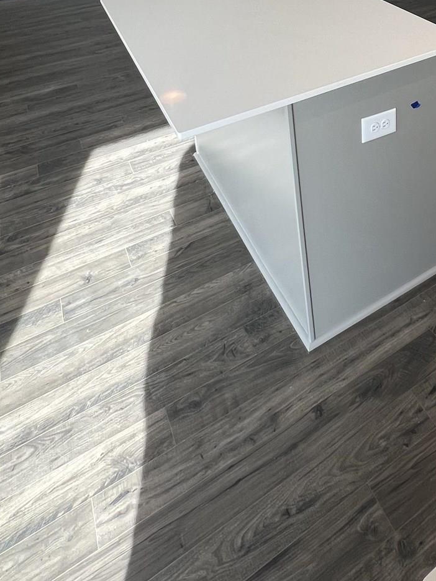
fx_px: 537
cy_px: -45
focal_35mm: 32
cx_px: 432
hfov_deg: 39.2
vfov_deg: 44.6
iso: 64
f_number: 1.8
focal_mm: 1.57
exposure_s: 1/120
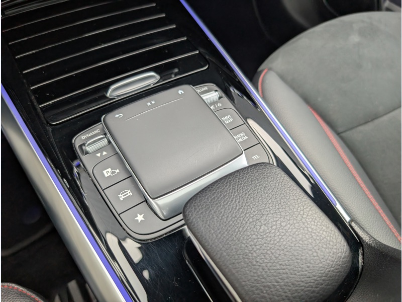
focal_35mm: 24
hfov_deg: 71.6
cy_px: 151
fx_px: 279
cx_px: 201
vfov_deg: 56.8
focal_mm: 6.9
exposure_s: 1/181
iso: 167
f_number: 1.68
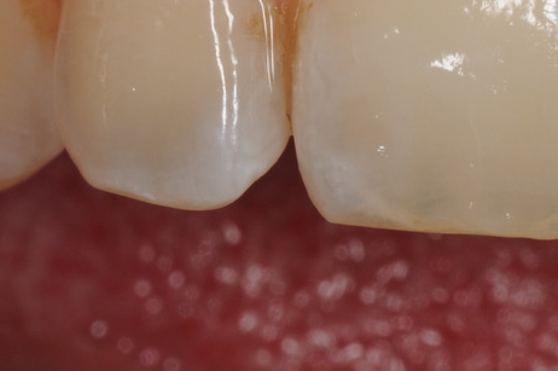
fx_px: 6757
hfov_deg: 4.7
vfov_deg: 3.1
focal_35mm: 436
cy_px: 76
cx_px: 699
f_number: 36
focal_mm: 105
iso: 200
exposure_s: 1/60
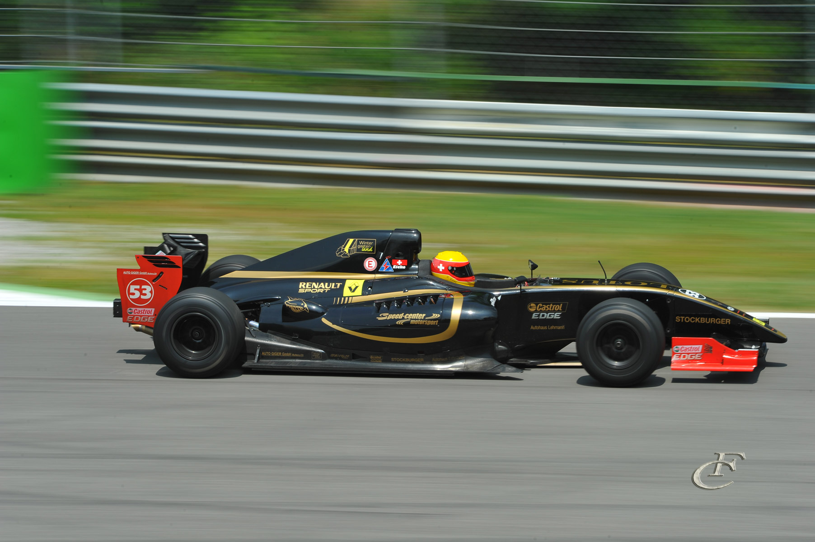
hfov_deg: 9.4
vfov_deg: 6.2
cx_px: 408
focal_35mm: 220
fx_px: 4977
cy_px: 271
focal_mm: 220
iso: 200
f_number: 18
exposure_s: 1/100
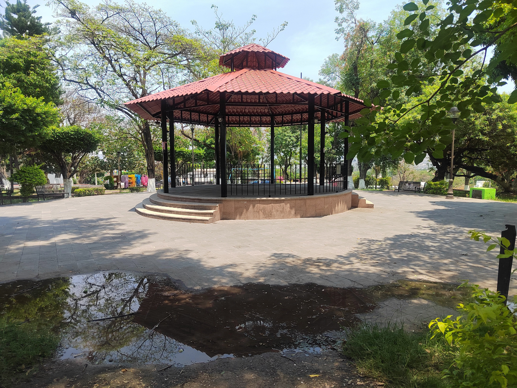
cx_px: 258
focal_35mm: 23
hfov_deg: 73.9
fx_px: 344
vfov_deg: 58.9
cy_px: 194
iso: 344
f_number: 1.9
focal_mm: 5.52
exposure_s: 1/1385
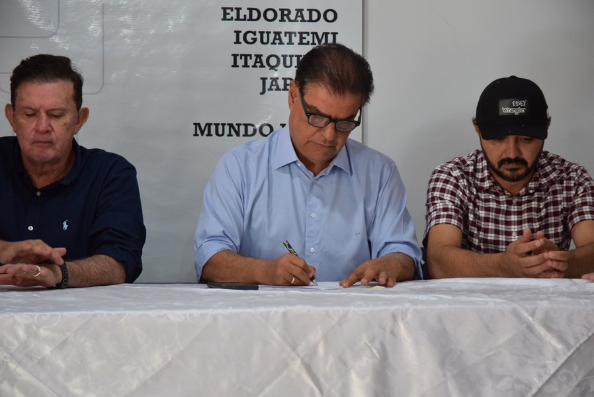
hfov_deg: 20.9
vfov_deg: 14.1
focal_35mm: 98
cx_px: 297
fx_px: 1610
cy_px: 198
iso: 1400
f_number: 4.5
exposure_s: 1/125
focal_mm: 65
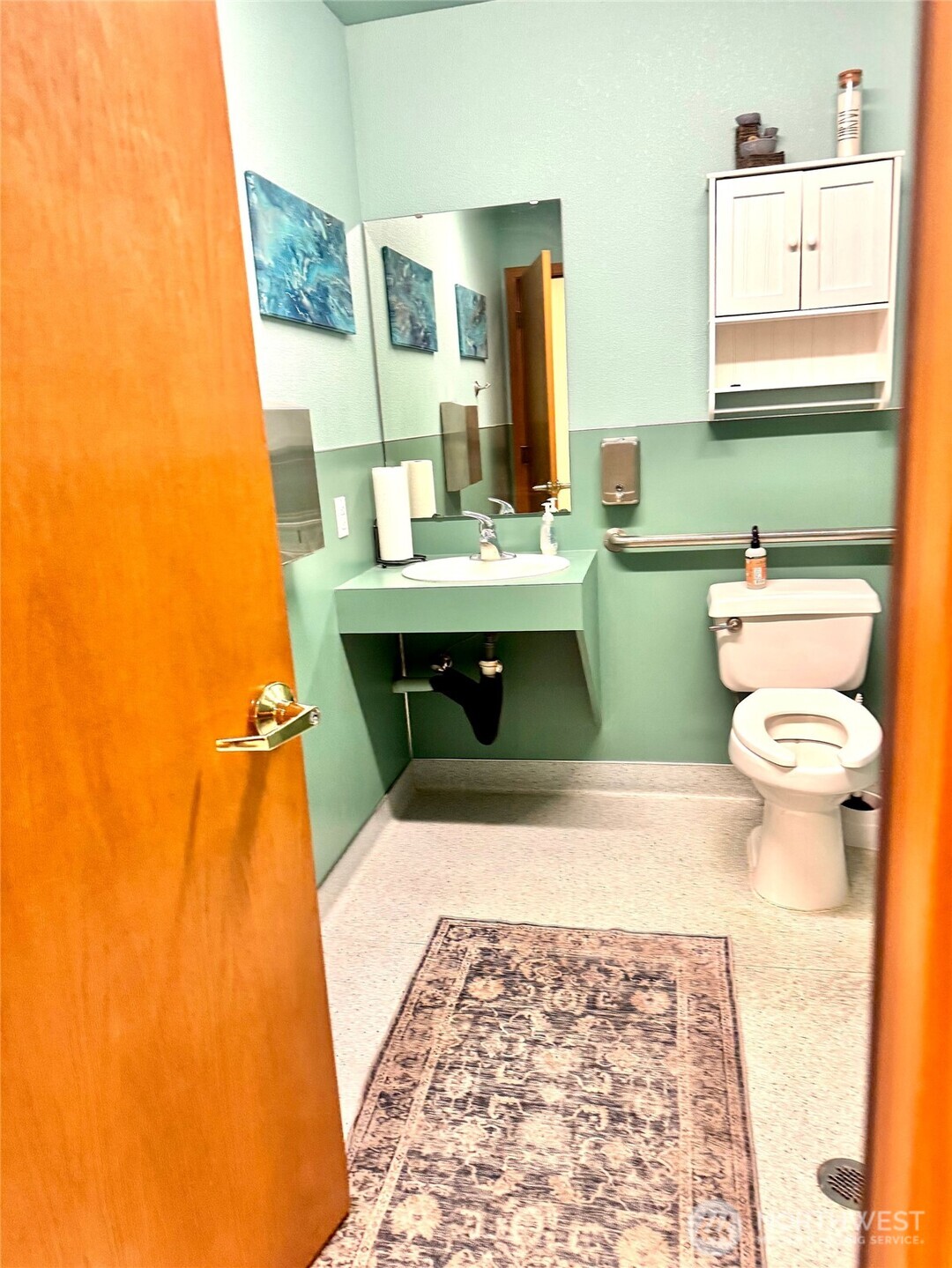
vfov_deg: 71.6
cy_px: 634
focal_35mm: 24
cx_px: 476
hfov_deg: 56.8
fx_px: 880
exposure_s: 1/60
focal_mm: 6.76
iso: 320
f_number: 1.78
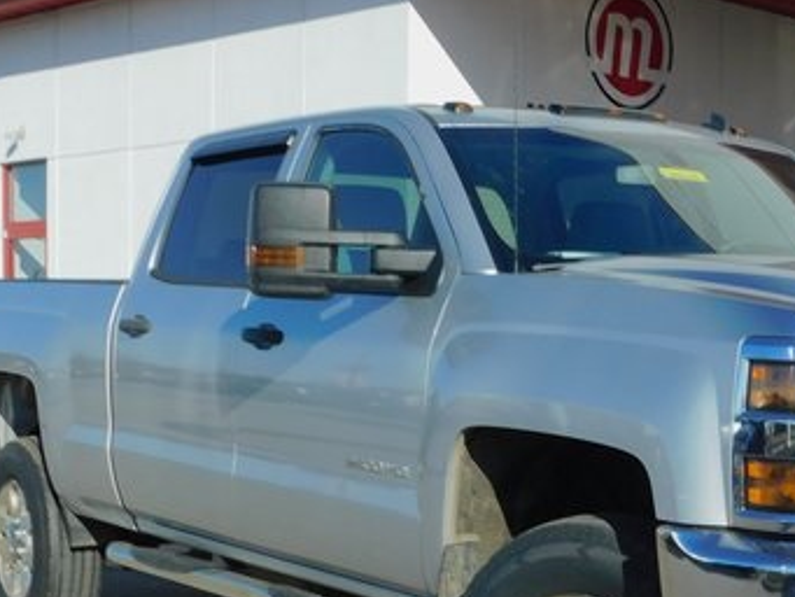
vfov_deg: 19.5
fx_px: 1723
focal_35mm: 75
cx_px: 641
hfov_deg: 25.5
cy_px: 462
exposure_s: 1/400
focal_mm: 7.1
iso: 125
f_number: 7.2
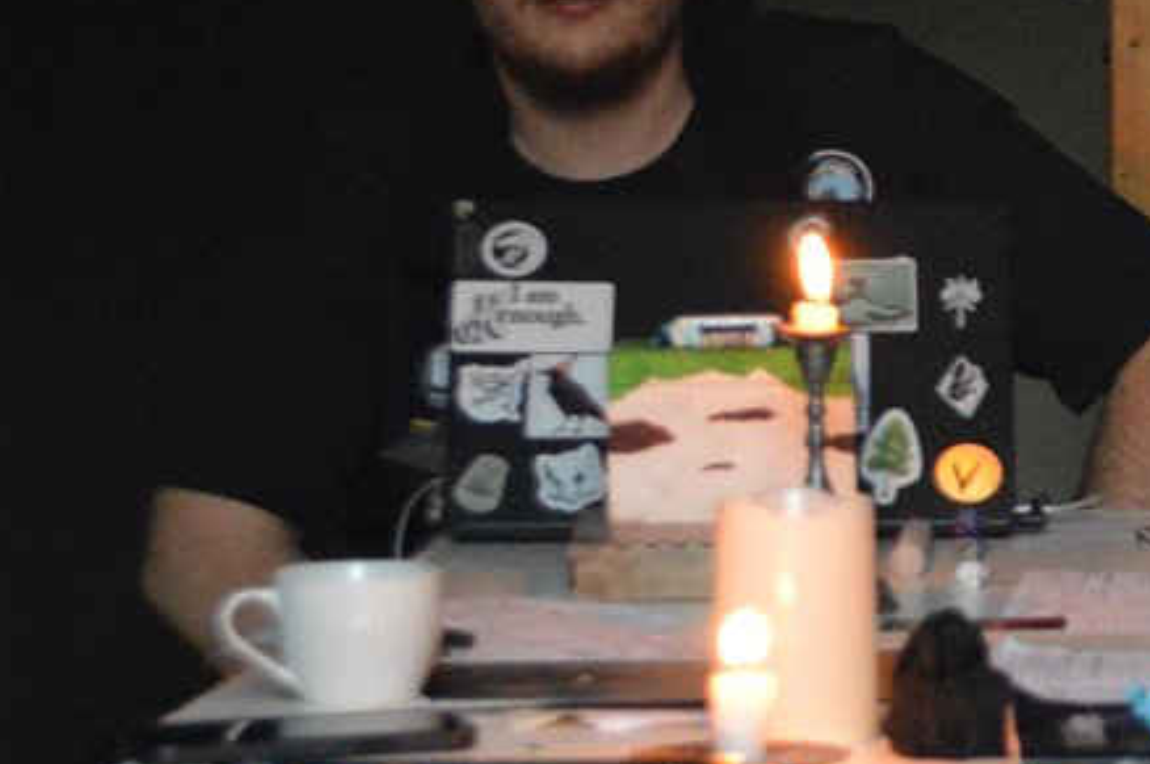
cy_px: 429
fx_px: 4754
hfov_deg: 13.2
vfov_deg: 9.2
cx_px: 1565
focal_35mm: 149
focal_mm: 34
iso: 3200
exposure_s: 1/60
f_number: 5
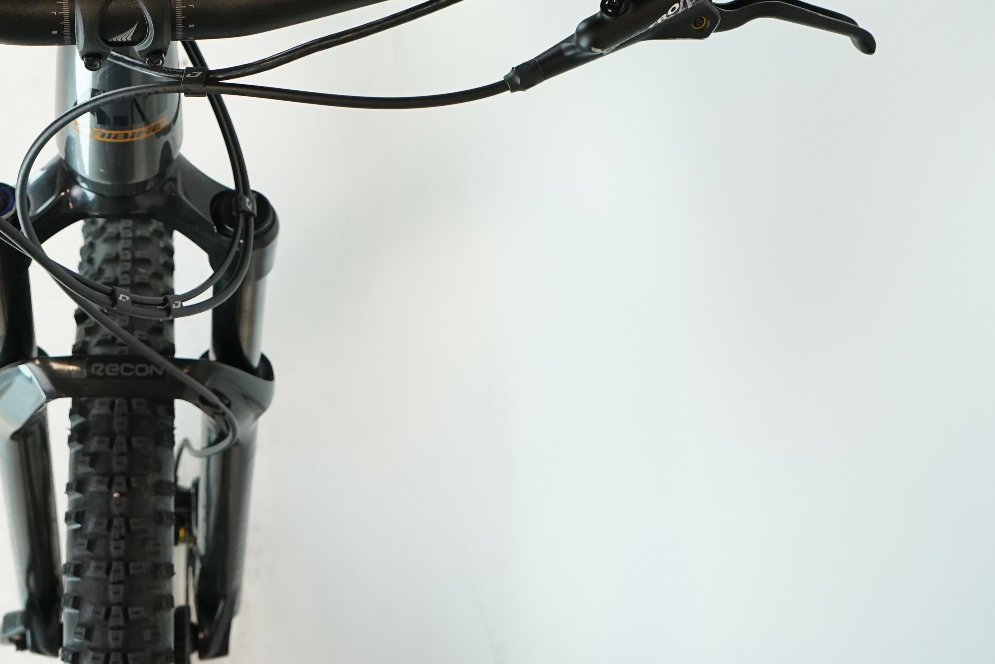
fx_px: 1548
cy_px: 113
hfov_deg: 34.0
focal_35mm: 56
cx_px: 126
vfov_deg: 23.8
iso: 1600
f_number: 5.6
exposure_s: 1/200
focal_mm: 30
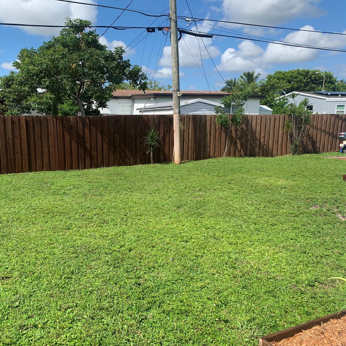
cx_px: 119
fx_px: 351
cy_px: 171
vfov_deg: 52.5
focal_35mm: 31
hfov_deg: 51.7
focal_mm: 4.25
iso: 25
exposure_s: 1/1812
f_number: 1.8
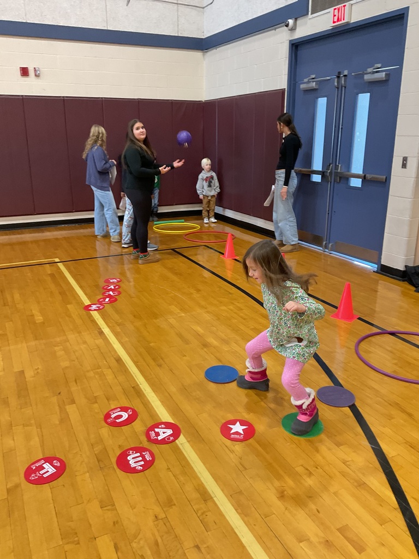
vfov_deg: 61.7
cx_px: 210
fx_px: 468
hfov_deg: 48.2
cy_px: 280
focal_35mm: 29
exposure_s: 1/60
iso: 100
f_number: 1.8
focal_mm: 3
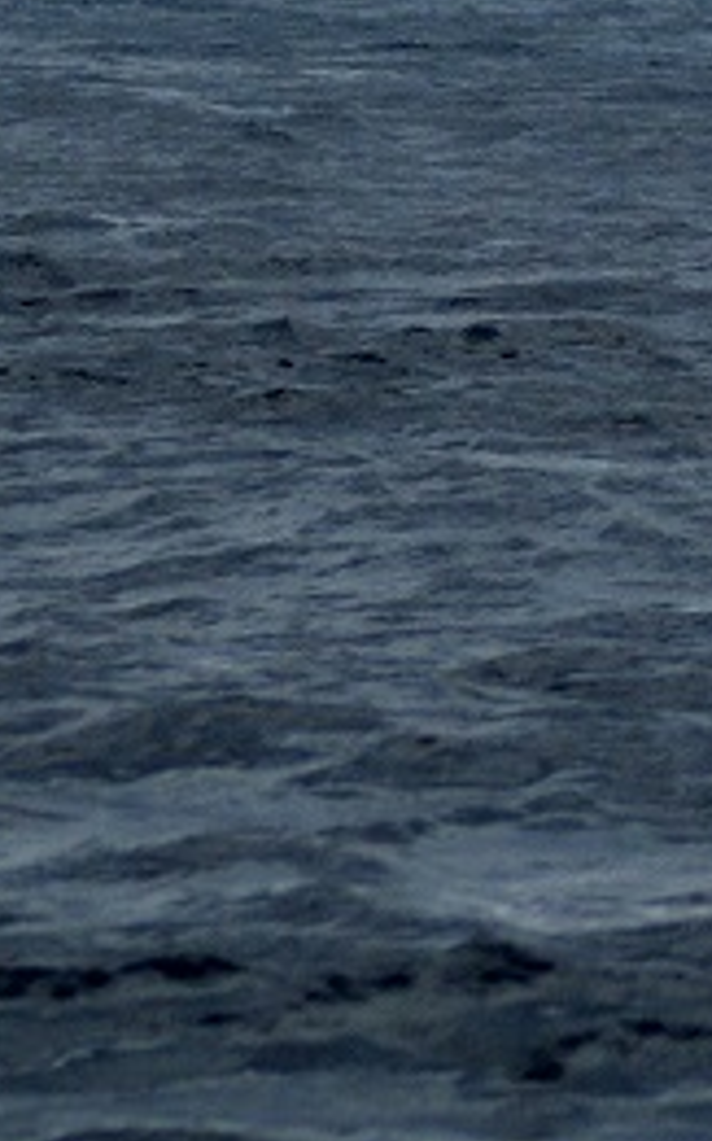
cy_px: -221
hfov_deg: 2.0
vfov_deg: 3.2
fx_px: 20316
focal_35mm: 654
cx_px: 1077
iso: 320
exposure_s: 1/3200
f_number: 4.5
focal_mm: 112
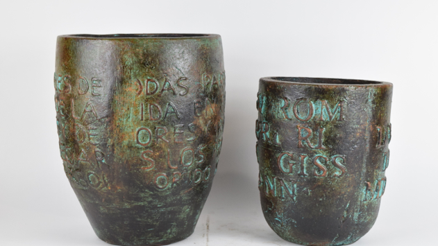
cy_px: 132
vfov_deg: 18.0
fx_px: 778
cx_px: 217
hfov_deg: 31.4
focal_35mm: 67
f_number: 9
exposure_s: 1/125
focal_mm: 42
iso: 800
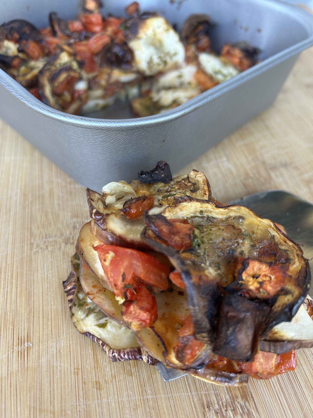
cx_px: 156
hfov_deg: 53.1
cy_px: 209
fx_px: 313
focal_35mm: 26
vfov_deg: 67.3
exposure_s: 1/81
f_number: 1.5
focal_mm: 5.7
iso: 125
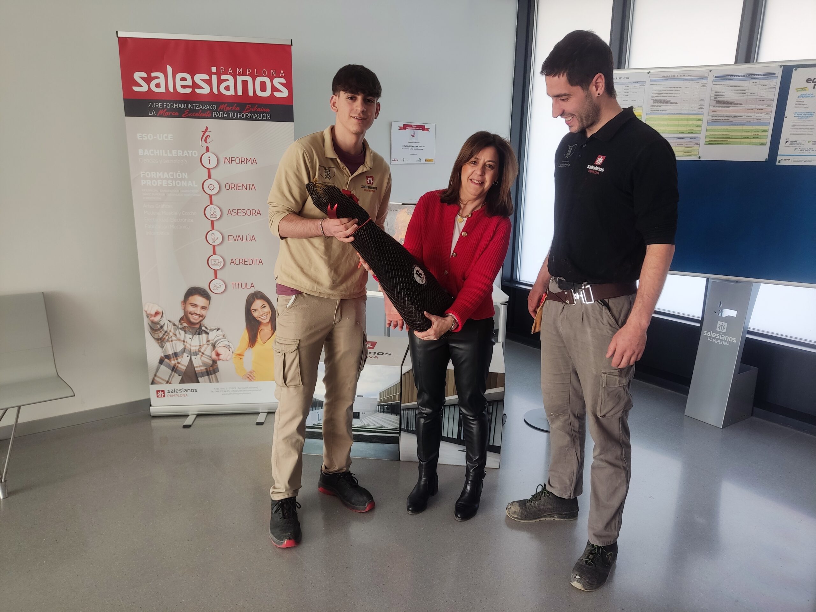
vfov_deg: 54.9
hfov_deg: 69.4
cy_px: 306
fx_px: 589
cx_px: 408
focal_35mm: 25
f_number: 1.79
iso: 52
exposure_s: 1/50
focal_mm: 4.71
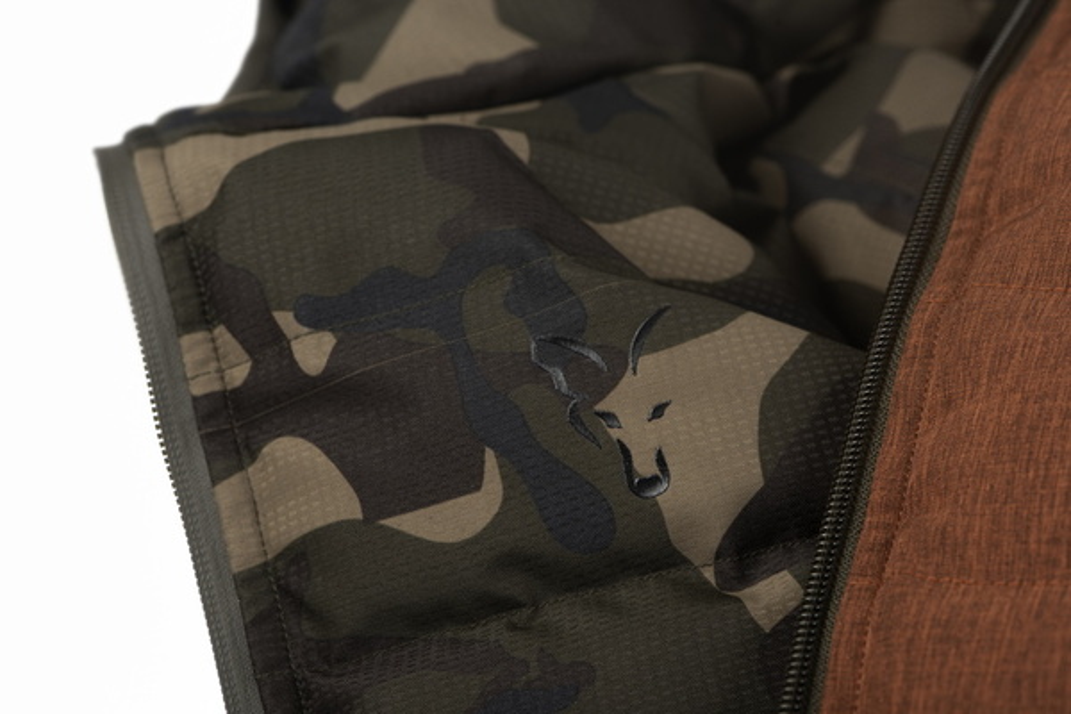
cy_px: 357
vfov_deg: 13.0
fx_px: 3124
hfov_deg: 19.5
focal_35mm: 105
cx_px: 536
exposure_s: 1/160
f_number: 13
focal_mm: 105
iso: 100
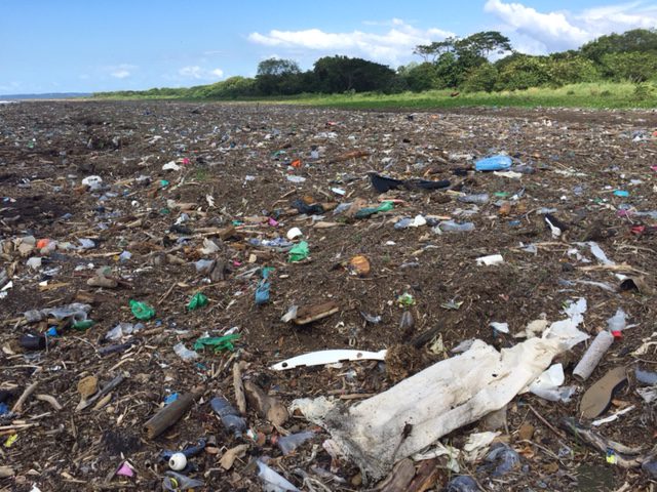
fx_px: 550
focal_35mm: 29
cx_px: 328
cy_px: 246
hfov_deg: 61.7
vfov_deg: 48.2
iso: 32
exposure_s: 1/1721
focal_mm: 4.15
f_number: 2.2
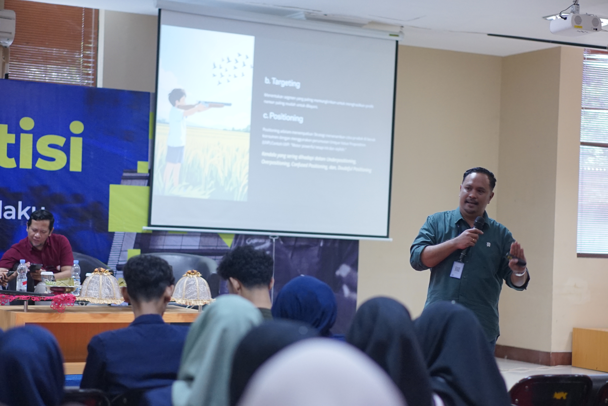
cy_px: 203
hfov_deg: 27.0
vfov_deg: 18.2
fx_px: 1267
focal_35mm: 75
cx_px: 304
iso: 1600
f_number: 1.8
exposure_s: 1/80
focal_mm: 50
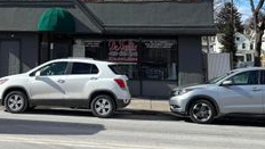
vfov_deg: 19.2
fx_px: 429
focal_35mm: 61
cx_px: 72
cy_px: -2
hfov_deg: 33.7
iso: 50
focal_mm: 5.96
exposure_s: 1/3650
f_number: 1.6
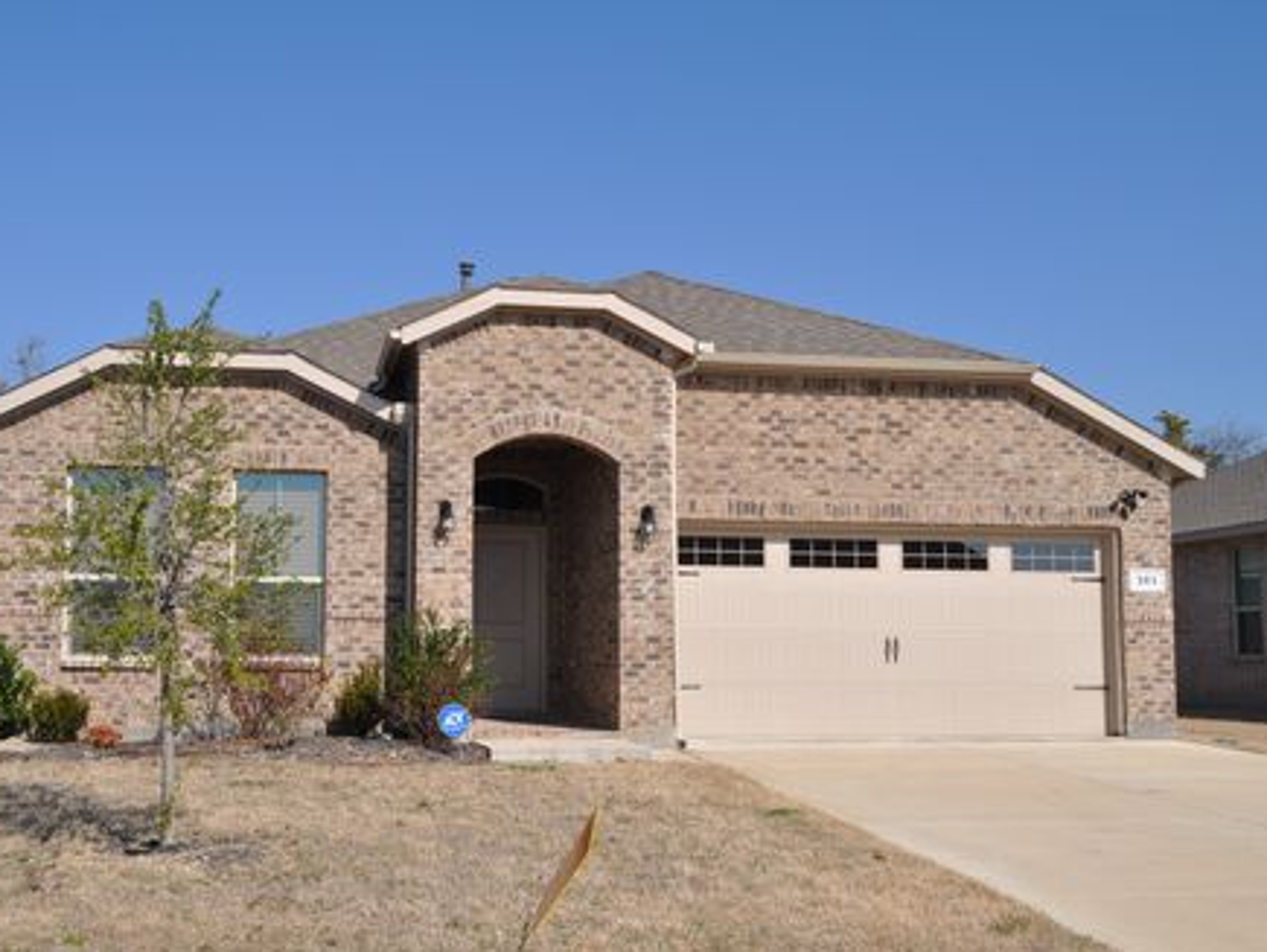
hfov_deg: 43.7
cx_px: 548
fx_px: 1575
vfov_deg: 33.6
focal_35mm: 43
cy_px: 475
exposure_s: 1/400
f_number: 10
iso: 200
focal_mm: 26
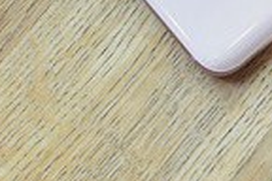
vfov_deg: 6.2
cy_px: -79
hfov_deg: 9.1
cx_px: 414
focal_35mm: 219
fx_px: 1655
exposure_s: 1/250
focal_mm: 35
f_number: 3.2
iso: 320
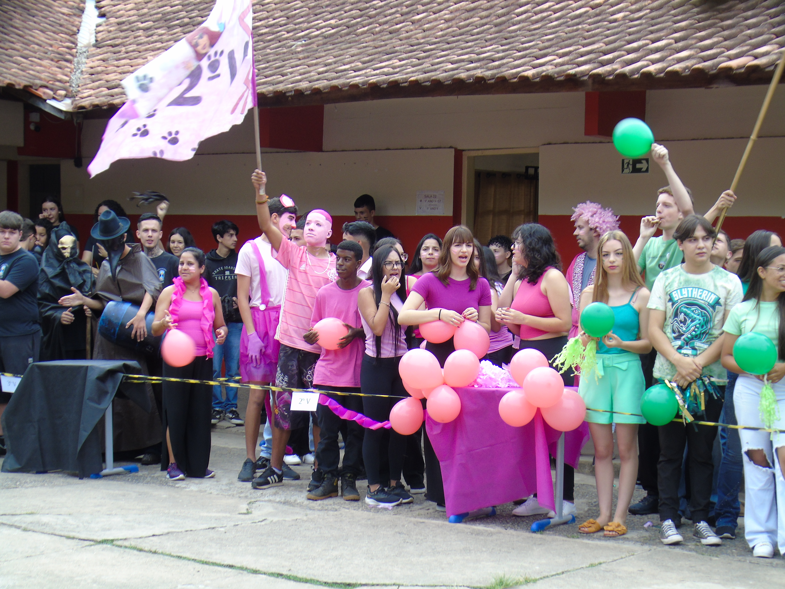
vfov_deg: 20.7
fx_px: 1610
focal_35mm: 71
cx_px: 392
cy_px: 294
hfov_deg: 27.4
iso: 80
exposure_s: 1/80
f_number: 4.7
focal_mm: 13
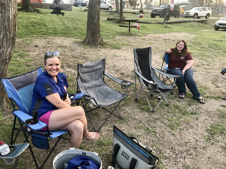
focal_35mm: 28
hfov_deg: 63.4
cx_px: 113
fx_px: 183
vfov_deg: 49.7
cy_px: 84
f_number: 1.8
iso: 25
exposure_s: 1/30
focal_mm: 3.99
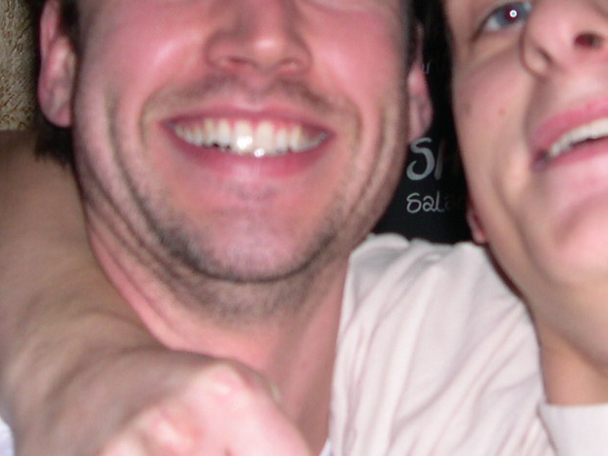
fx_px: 1703
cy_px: 40
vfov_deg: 15.1
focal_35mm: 97
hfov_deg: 20.2
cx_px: 331
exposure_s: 1/60
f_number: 2.8
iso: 100
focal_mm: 8
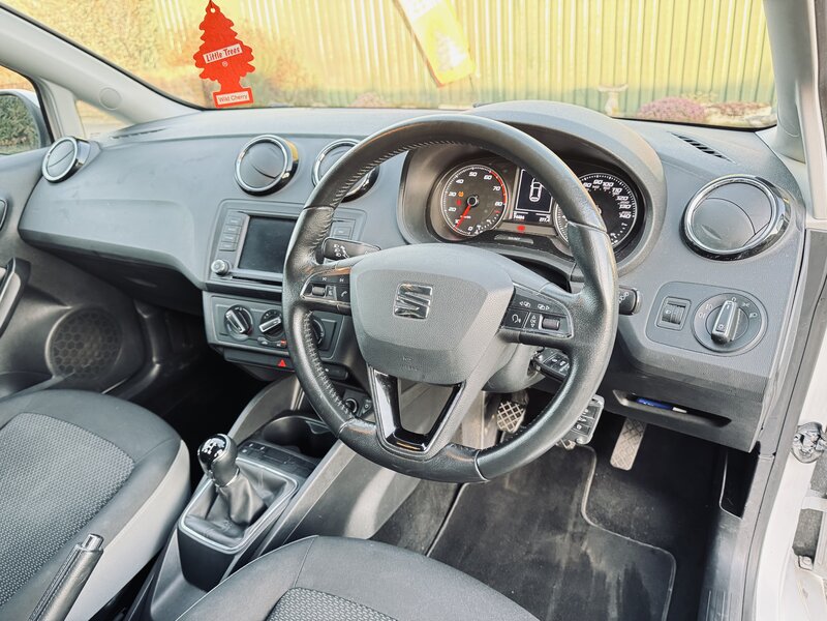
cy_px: 310
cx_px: 414
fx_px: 573
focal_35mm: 24
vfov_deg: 56.8
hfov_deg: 71.6
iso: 400
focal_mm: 6.76
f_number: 1.78
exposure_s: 1/60
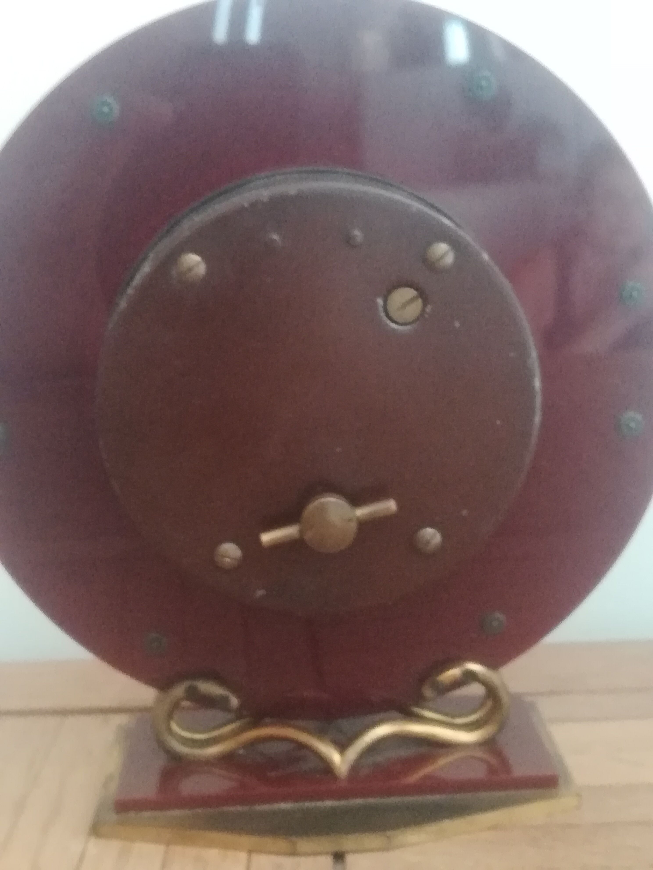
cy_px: 435
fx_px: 1258
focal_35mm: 50
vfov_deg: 38.2
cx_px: 326
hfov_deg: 29.1
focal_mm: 3.83
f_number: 2.2
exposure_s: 1/25
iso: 500
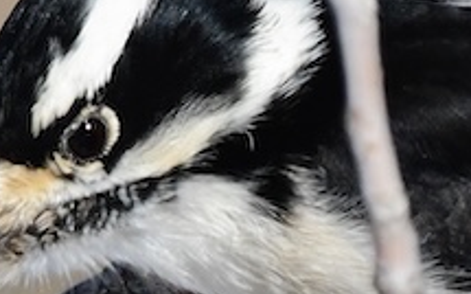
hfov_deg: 0.9
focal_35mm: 2243
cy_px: 193
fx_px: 28769
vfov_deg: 0.6
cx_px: 567
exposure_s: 1/2500
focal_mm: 350
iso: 1600
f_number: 11
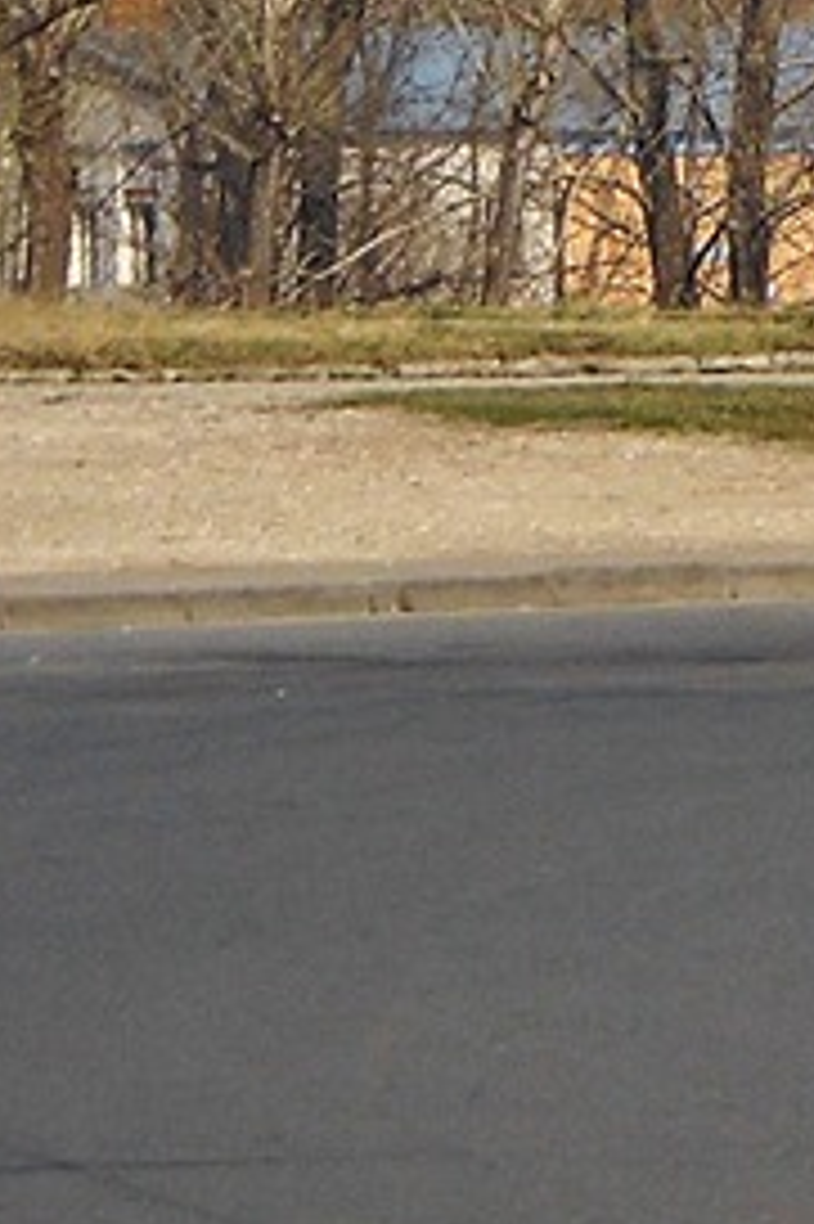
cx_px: 2118
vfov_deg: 5.0
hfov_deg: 3.3
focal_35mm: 411
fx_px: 13956
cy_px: 54
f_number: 9.3
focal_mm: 17.1
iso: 124
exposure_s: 1/250
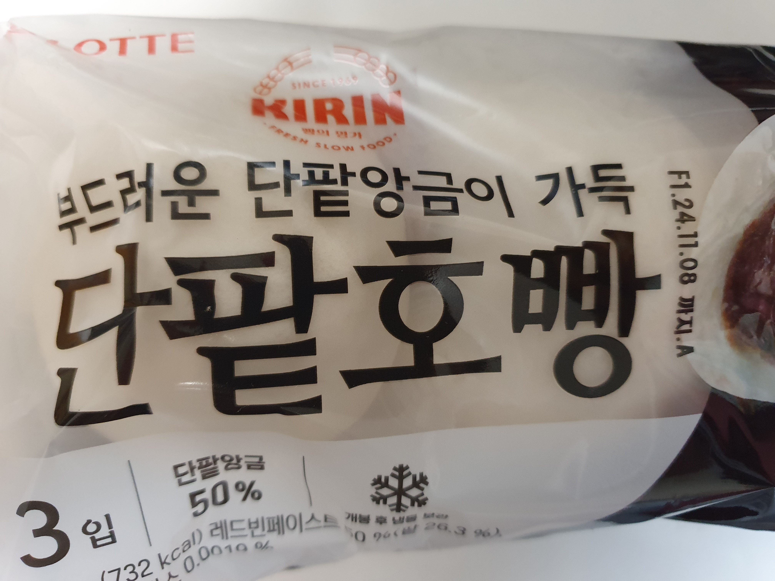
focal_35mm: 26
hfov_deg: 67.3
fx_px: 582
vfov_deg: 53.1
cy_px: 290
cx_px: 388
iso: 320
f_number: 1.5
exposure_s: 1/40
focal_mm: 4.32
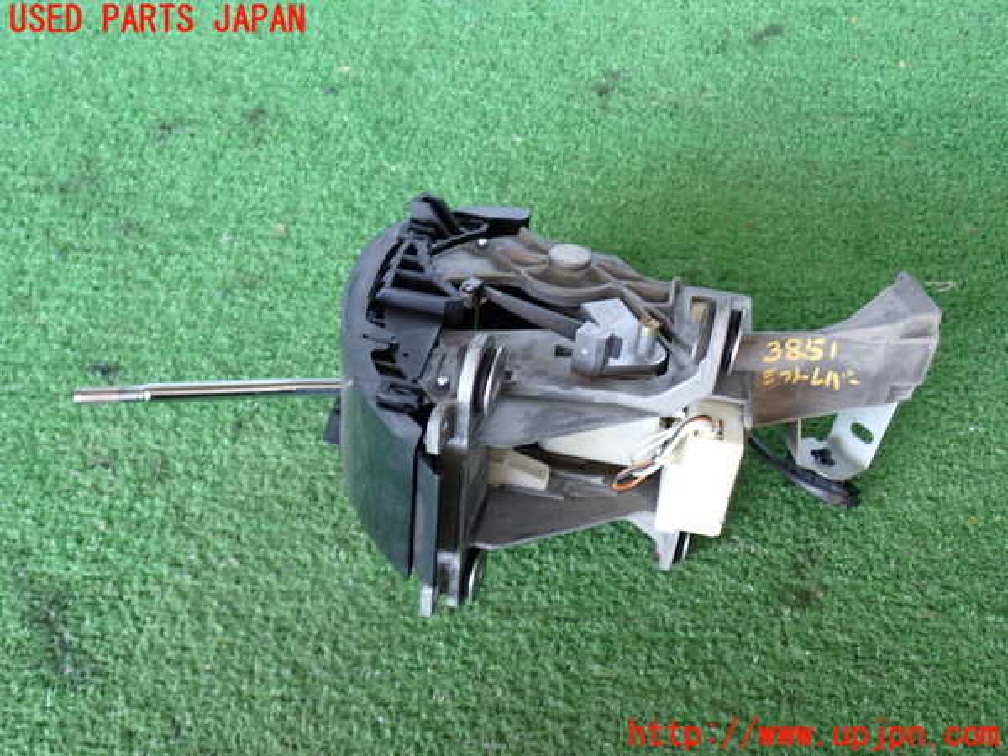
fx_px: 1048
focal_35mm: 36
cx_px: 504
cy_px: 378
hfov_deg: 51.4
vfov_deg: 39.7
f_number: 2.5
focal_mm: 6.37
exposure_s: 1/40
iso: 200
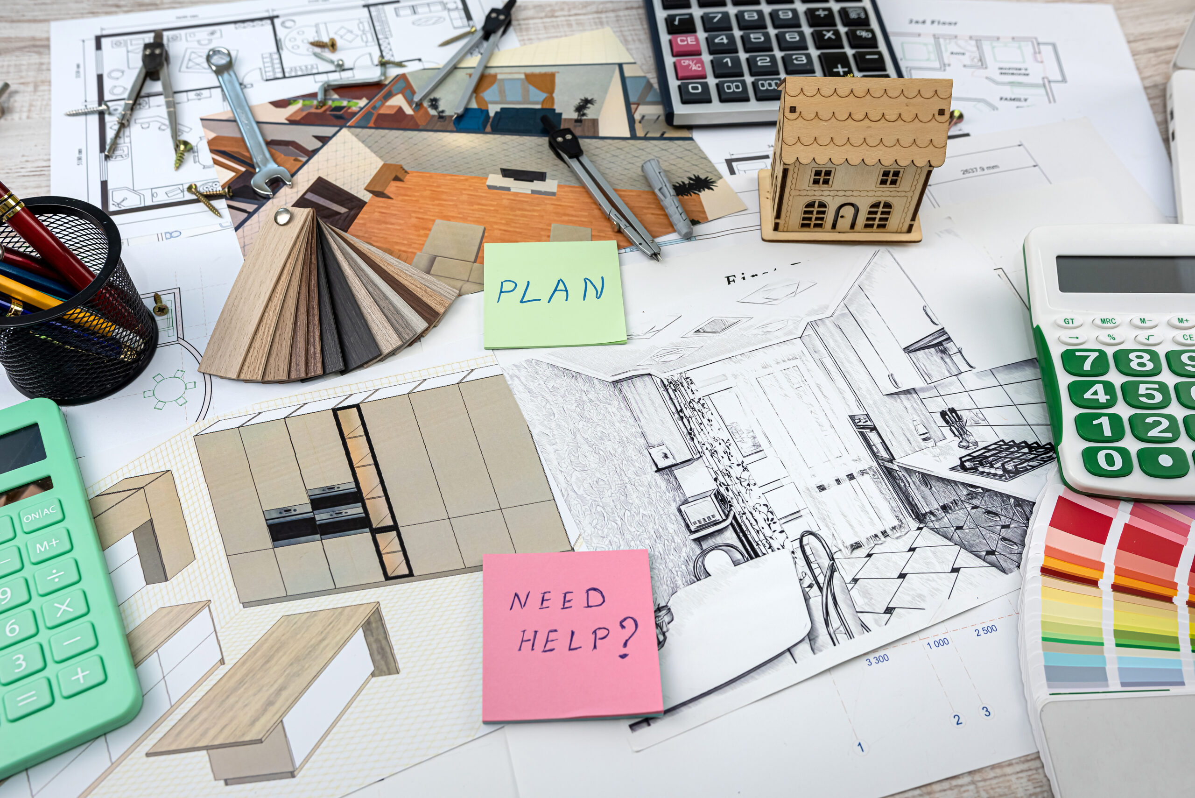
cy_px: 399
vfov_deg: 43.6
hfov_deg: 61.9
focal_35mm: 30
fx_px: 996
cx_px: 598
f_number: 7.1
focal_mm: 30
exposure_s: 1/160
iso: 320
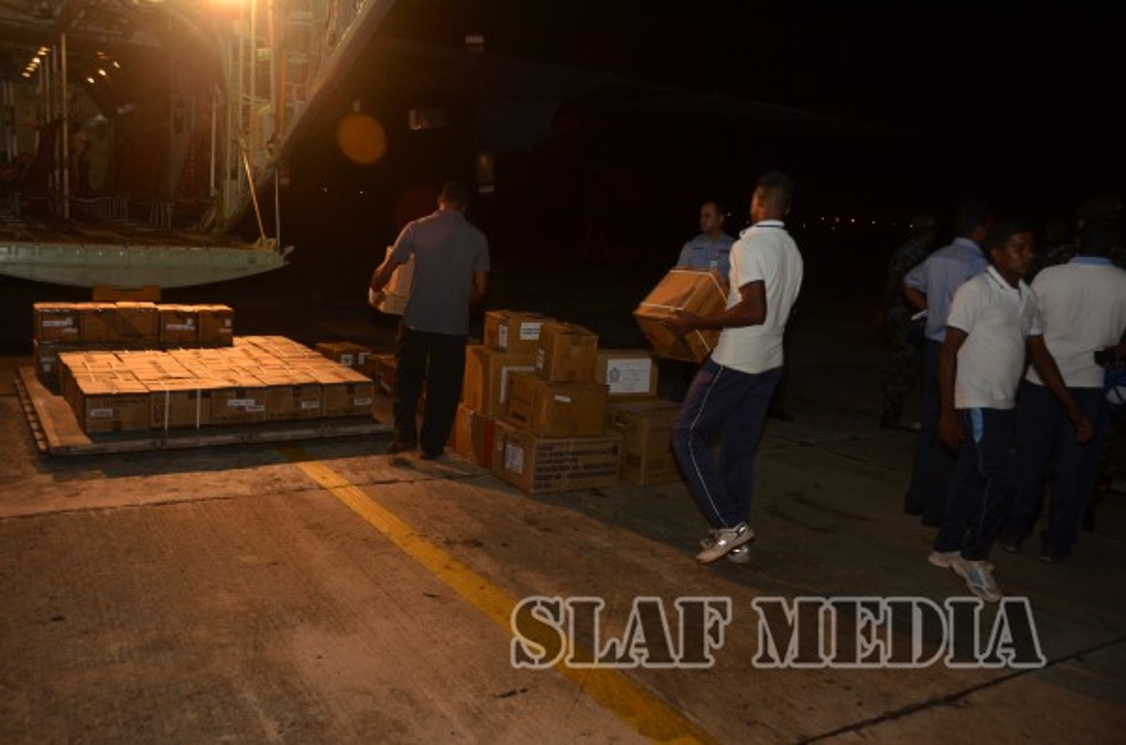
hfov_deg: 62.0
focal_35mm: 30
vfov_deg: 43.4
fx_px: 936
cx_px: 563
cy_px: 372
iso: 800
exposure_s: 1/50
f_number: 4
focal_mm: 20
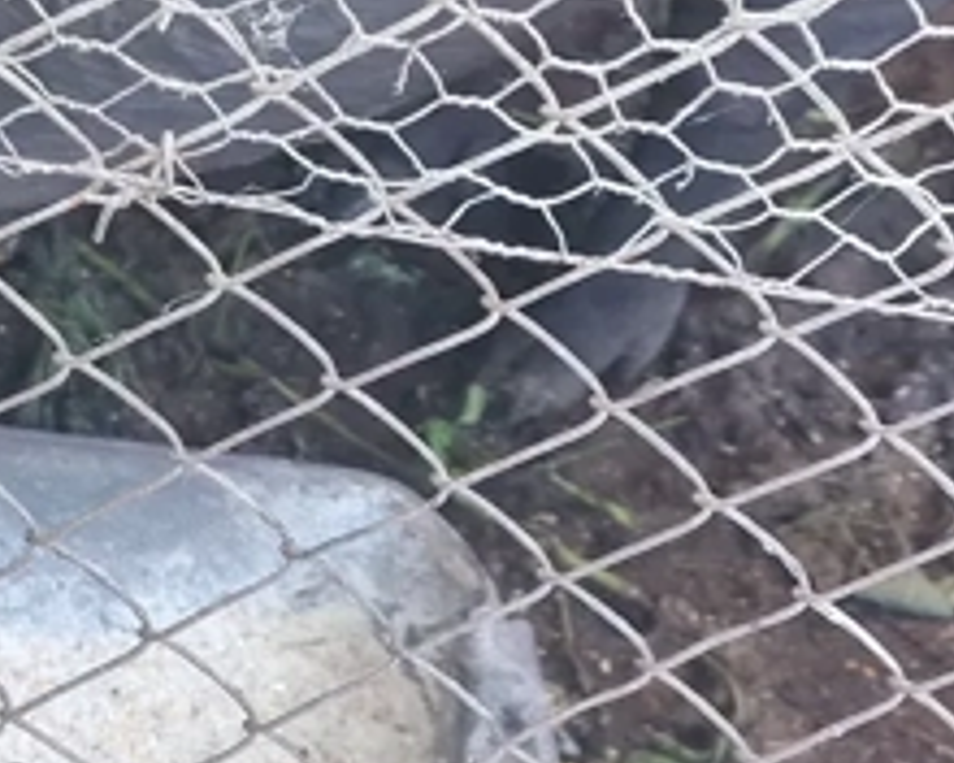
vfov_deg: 14.7
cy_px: -82
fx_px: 2880
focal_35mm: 102
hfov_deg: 17.6
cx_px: -278
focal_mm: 6.4
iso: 320
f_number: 1.8
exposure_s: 1/120
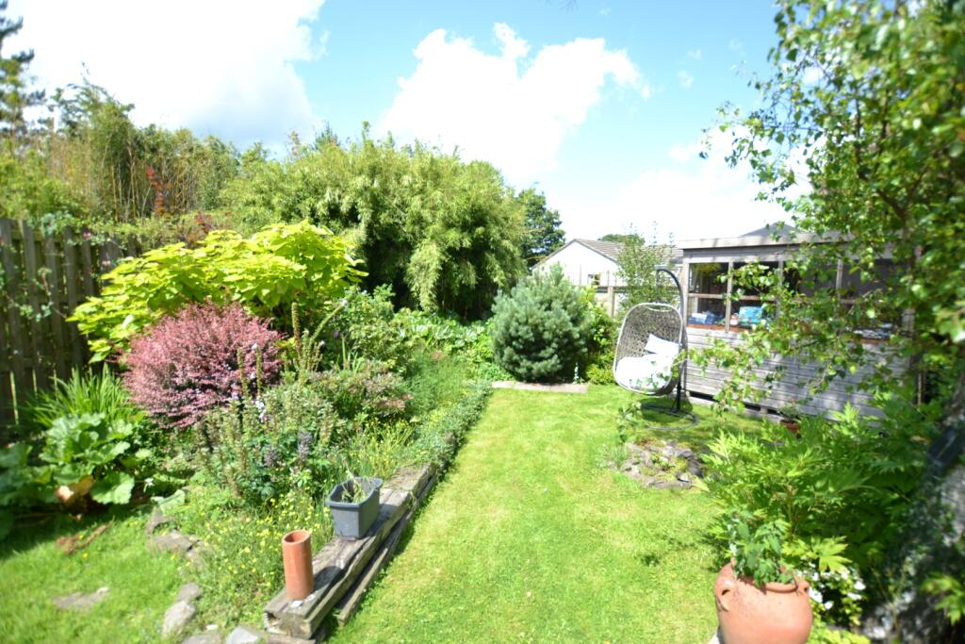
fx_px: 402
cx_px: 482
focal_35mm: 15
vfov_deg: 77.3
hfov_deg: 100.4
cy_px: 322
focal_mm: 10
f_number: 3.5
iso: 250
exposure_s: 1/1000
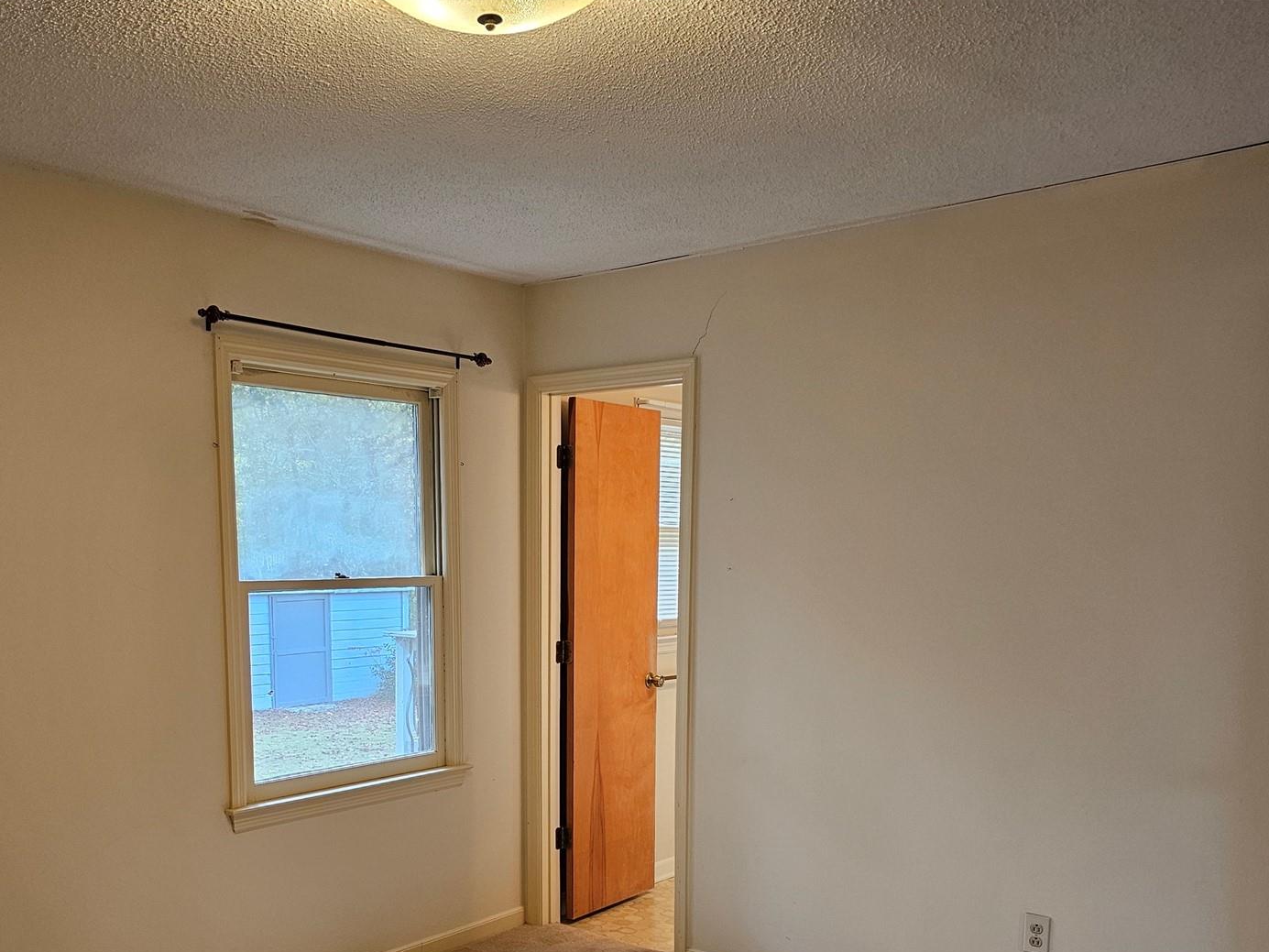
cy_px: 701
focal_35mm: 34
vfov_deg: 40.7
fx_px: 1247
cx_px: 469
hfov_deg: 53.3
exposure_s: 1/120
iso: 160
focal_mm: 6.3
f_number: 1.7
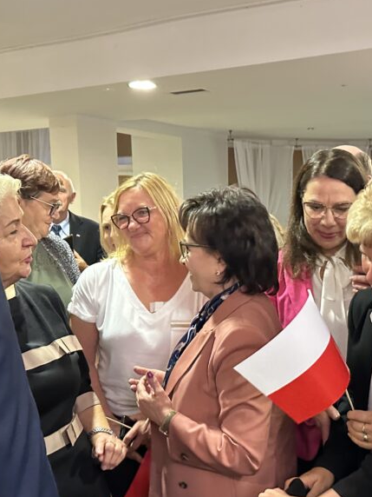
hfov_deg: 33.3
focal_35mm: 43
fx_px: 616
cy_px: 314
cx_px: 251
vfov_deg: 43.5
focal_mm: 6.86
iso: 800
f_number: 1.78
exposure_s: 1/33
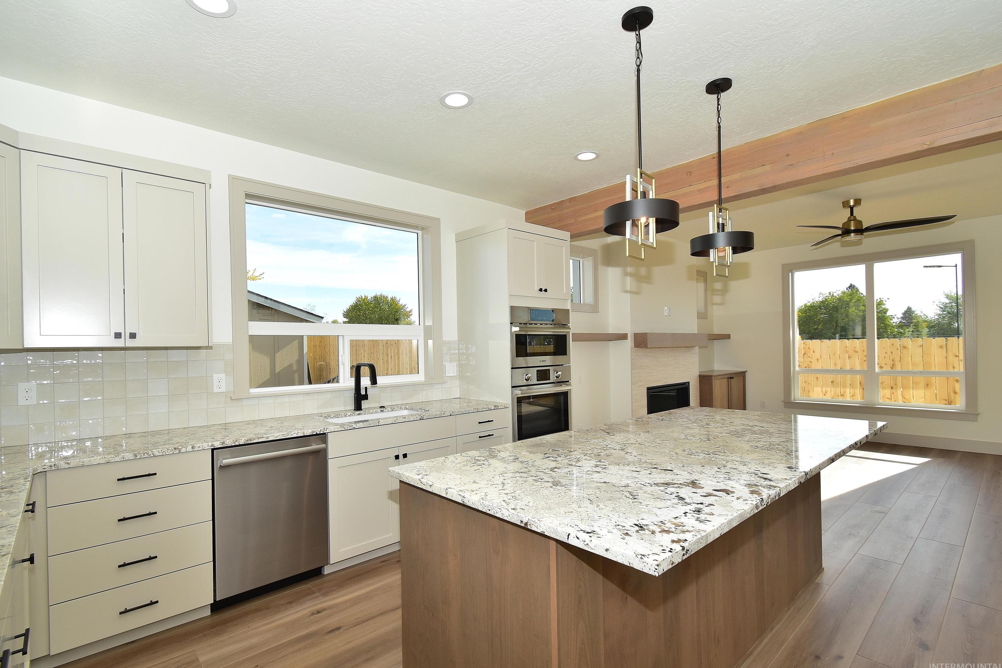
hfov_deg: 96.7
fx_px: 445
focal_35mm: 16
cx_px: 475
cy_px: 347
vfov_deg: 73.7
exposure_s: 1/200
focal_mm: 10
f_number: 7.1
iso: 200
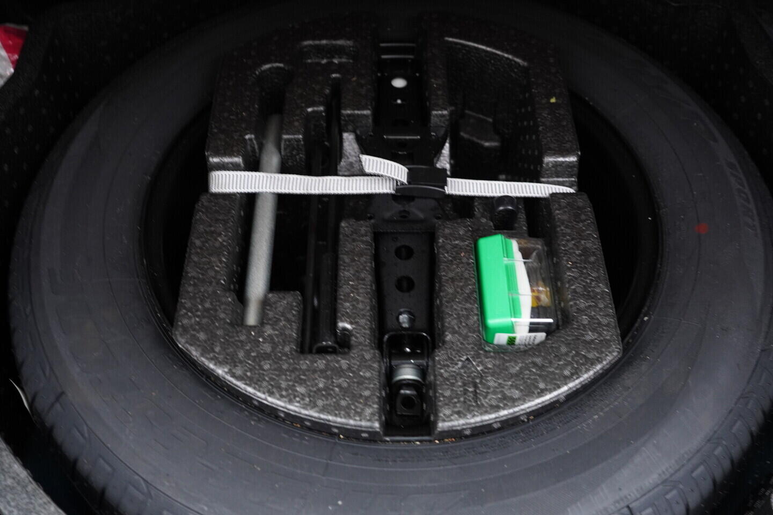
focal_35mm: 36
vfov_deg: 36.9
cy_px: 258
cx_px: 386
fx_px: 773
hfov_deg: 53.1
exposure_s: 1/40
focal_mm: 24
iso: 800
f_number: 2.8
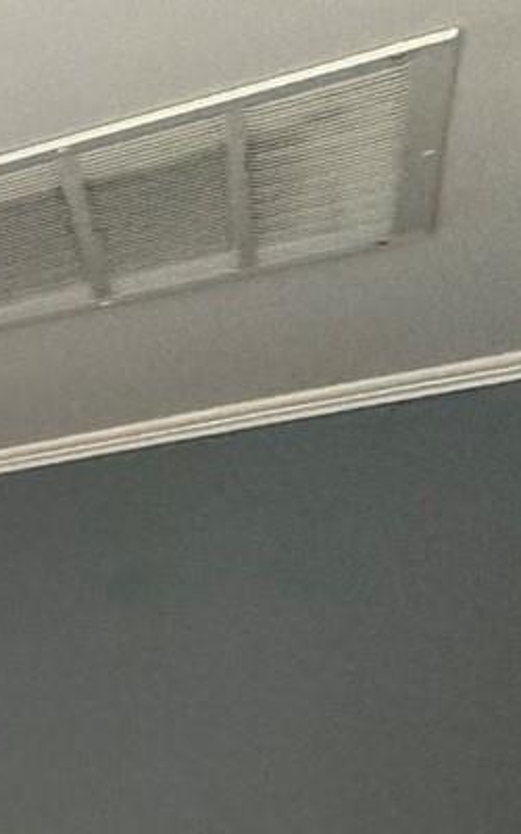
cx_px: -1459
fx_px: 1727
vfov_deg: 21.7
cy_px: 1318
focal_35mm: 76
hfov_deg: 8.7
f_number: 2.2
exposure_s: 1/121
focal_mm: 2.22
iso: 320
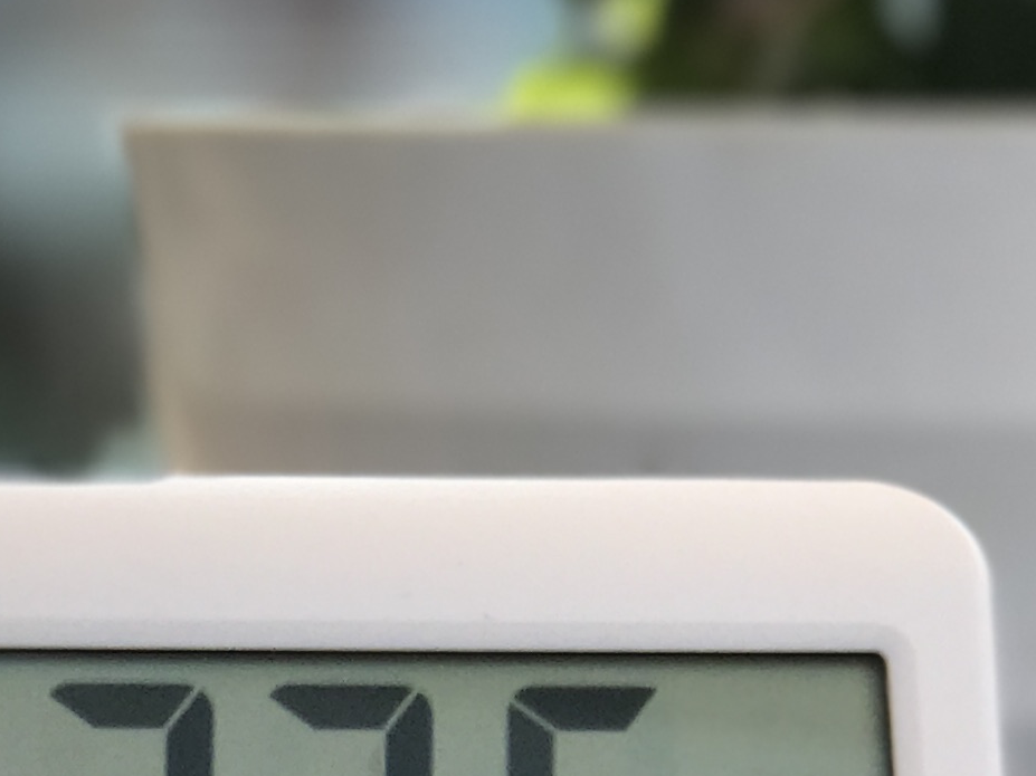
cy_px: 799
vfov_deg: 6.0
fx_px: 7421
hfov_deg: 7.9
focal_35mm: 248
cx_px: -117
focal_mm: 6.6
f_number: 2.8
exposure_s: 1/465
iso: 20
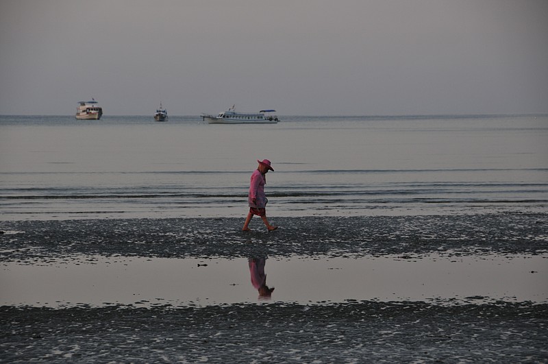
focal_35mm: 158
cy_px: 182
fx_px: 2394
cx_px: 274
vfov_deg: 8.7
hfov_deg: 13.1
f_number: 6.3
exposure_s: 1/80
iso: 200
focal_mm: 105
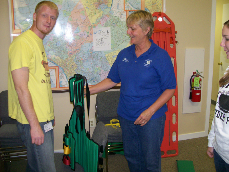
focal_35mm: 36
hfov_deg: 51.4
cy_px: 86
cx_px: 114
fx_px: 238
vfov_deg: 39.7
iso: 140
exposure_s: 1/64
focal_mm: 6
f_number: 2.7
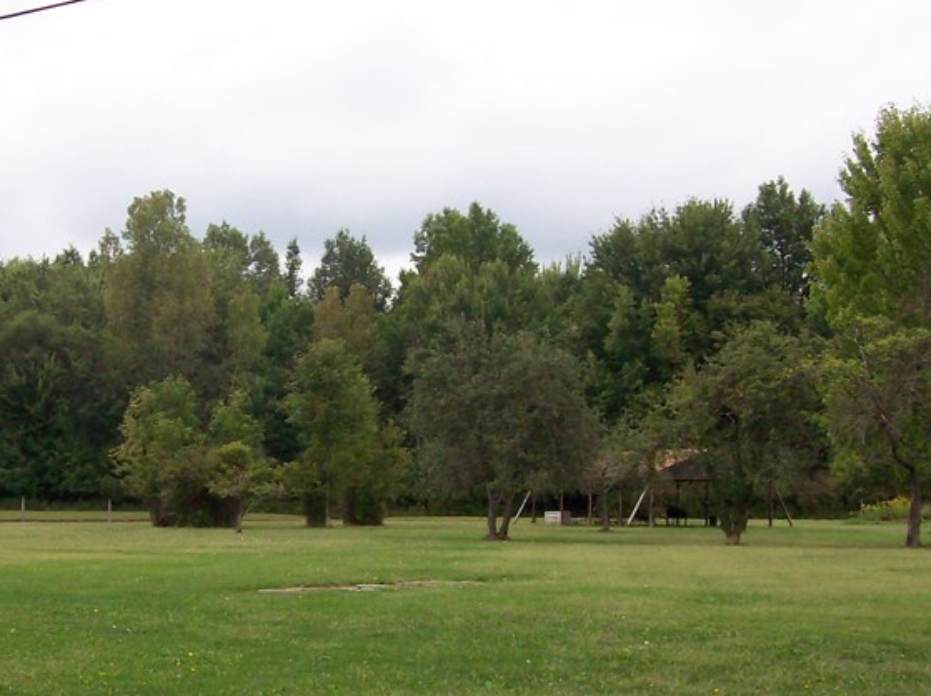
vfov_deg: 22.2
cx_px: 192
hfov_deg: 28.8
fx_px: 1773
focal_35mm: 66
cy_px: 394
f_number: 4.8
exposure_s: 1/333
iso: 80
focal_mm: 6
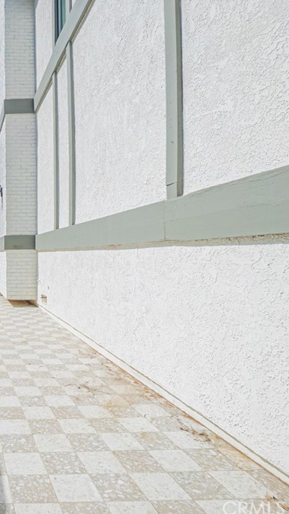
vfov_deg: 76.3
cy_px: 258
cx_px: -30
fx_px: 327
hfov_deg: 39.0
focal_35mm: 24
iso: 400
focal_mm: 10
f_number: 8
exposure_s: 1/8000
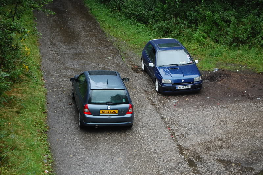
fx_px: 602
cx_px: 132
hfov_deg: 24.6
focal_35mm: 82
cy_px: 88
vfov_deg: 16.5
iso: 360
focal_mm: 55
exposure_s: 1/125
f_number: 5.6
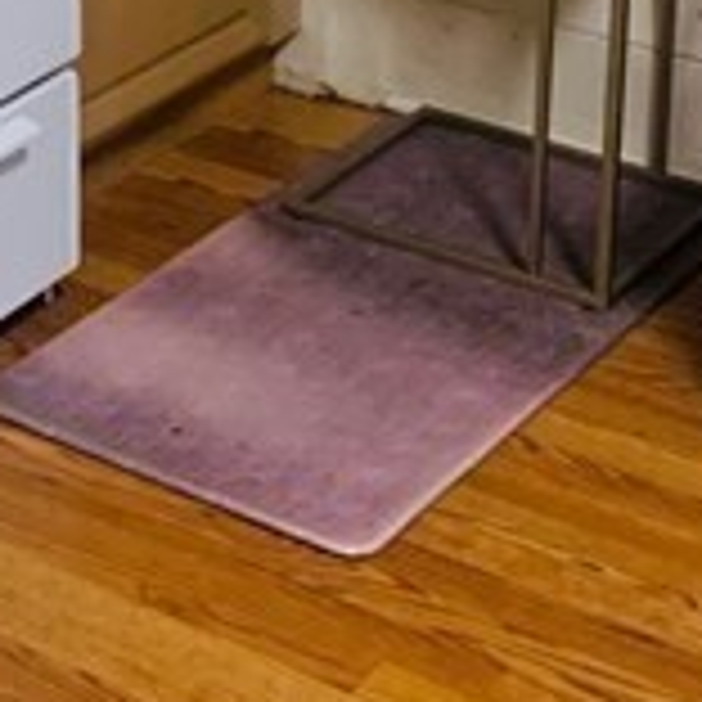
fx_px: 2593
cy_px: -320
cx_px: -382
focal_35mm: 113
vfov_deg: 14.5
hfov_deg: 14.3
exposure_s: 1/60
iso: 320
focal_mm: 4.25
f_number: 1.8
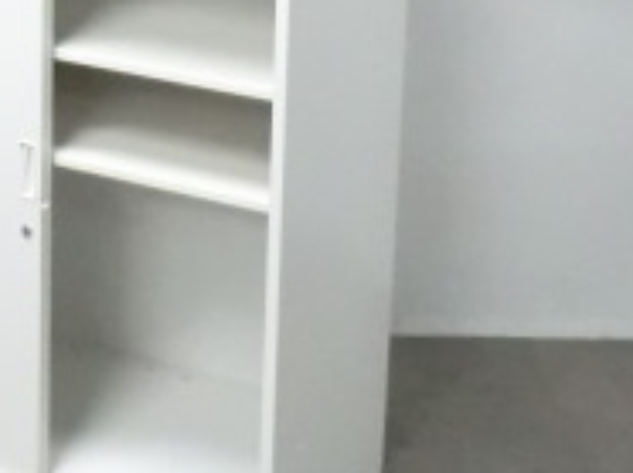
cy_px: -204
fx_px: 1698
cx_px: 71
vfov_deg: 14.9
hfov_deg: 20.7
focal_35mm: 93
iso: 800
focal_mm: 4.9
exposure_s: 1/60
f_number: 3.2
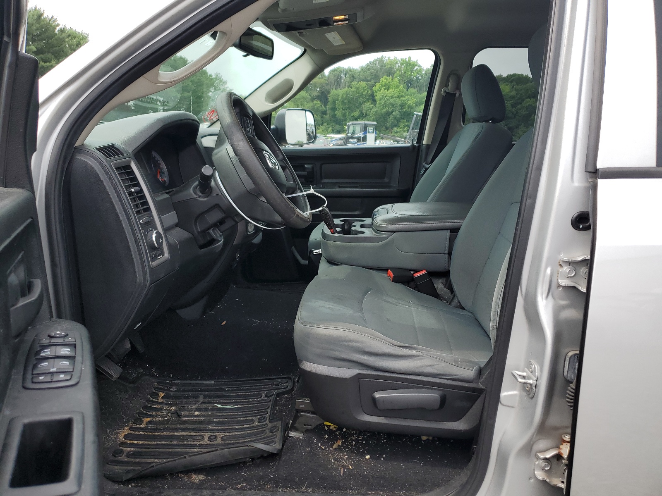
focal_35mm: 26
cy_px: 248
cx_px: 331
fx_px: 497
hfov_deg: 67.3
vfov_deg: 53.1
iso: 50
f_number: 1.5
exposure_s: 1/1000
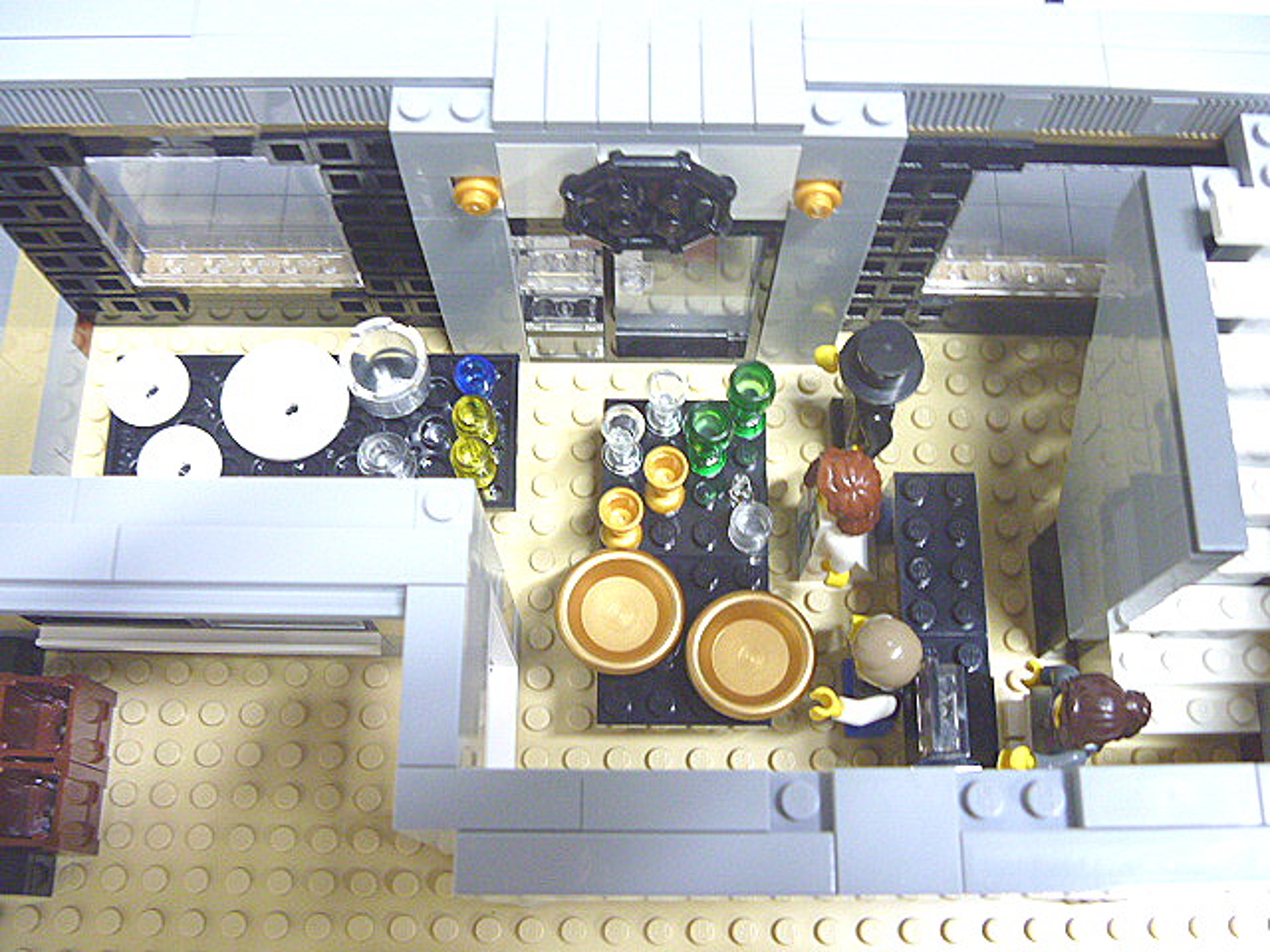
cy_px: 476
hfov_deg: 52.6
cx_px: 635
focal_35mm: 35
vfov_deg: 40.7
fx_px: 1284
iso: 400
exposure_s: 1/6
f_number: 3.5
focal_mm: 6.3
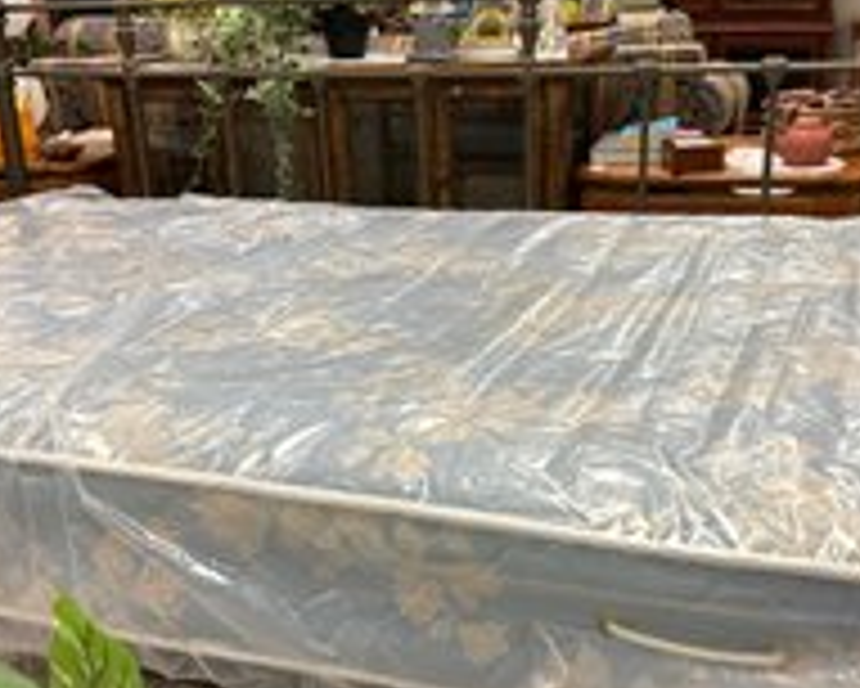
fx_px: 1070
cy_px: 371
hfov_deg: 43.8
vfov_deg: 35.7
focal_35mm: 42
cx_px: 453
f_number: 1.78
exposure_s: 1/120
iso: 200
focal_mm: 6.86
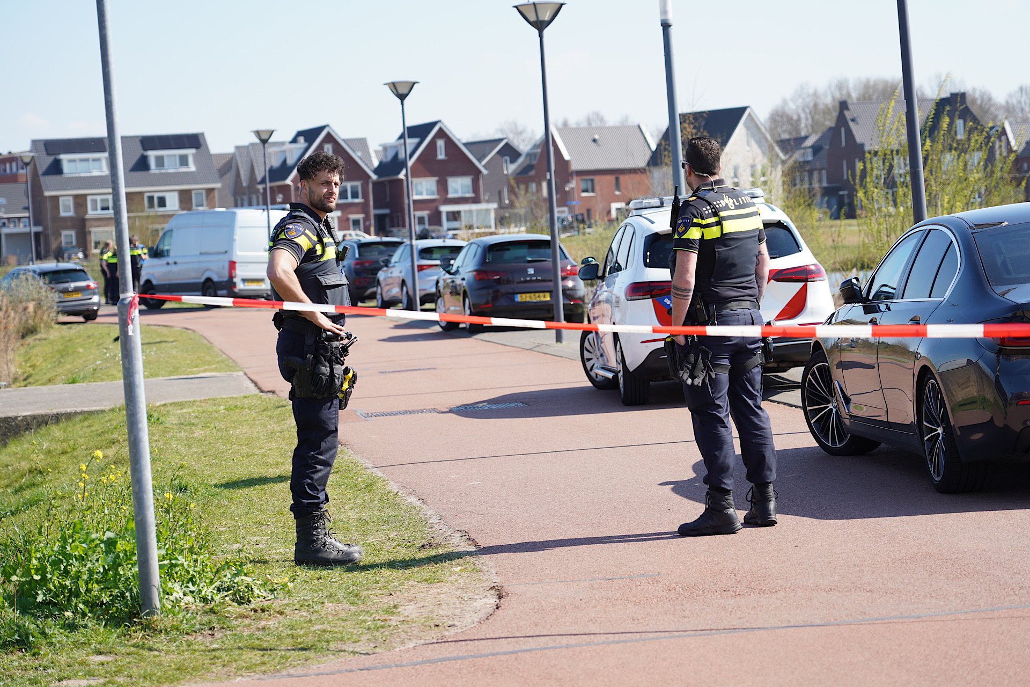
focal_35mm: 105
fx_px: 3004
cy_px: 344
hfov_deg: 19.5
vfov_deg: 13.0
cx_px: 515
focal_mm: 105
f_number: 5
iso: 125
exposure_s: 1/400
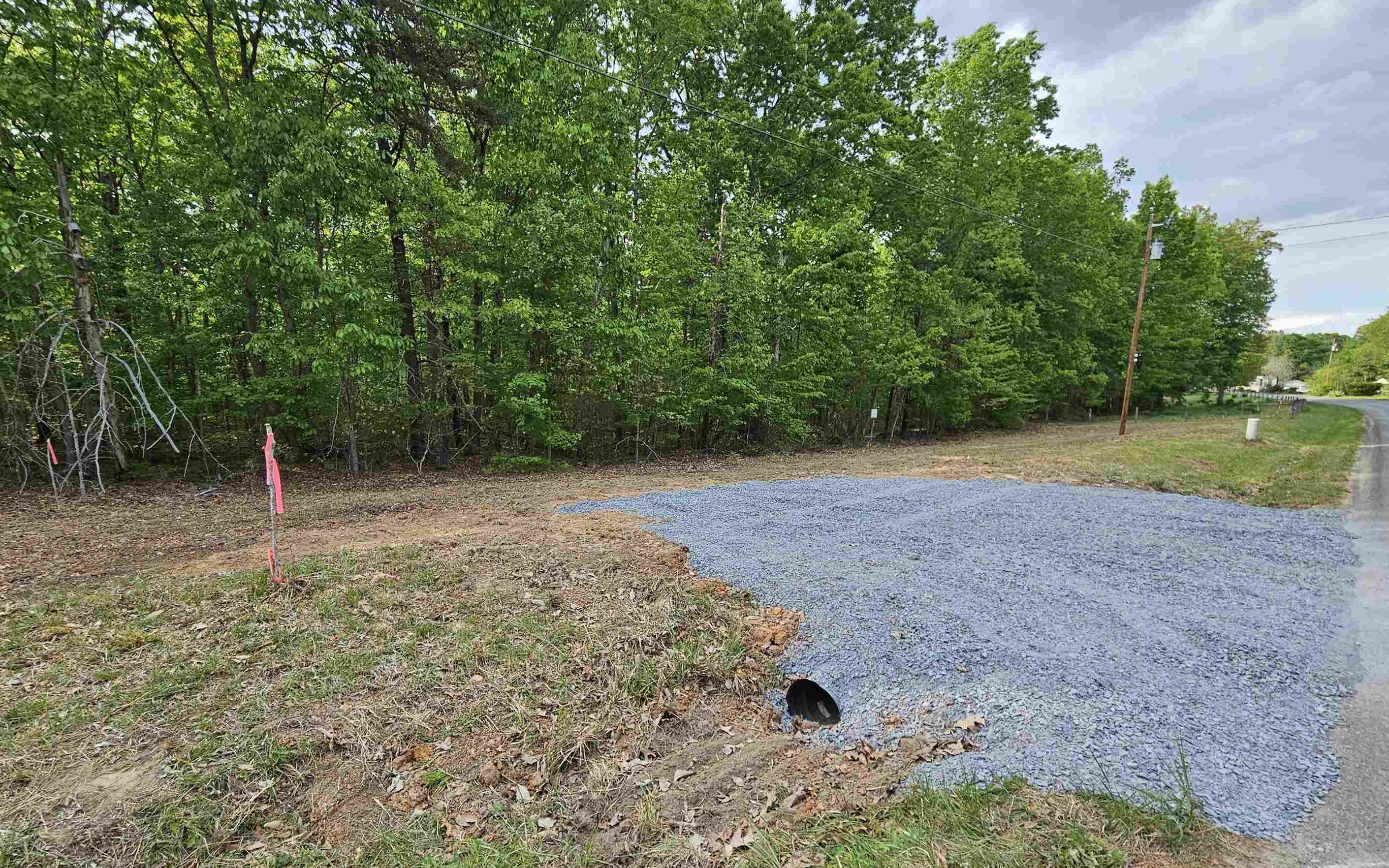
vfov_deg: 74.6
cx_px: 662
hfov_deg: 101.4
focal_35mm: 15
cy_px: 480
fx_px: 568
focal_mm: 2.2
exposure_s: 1/445
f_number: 2.2
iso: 50
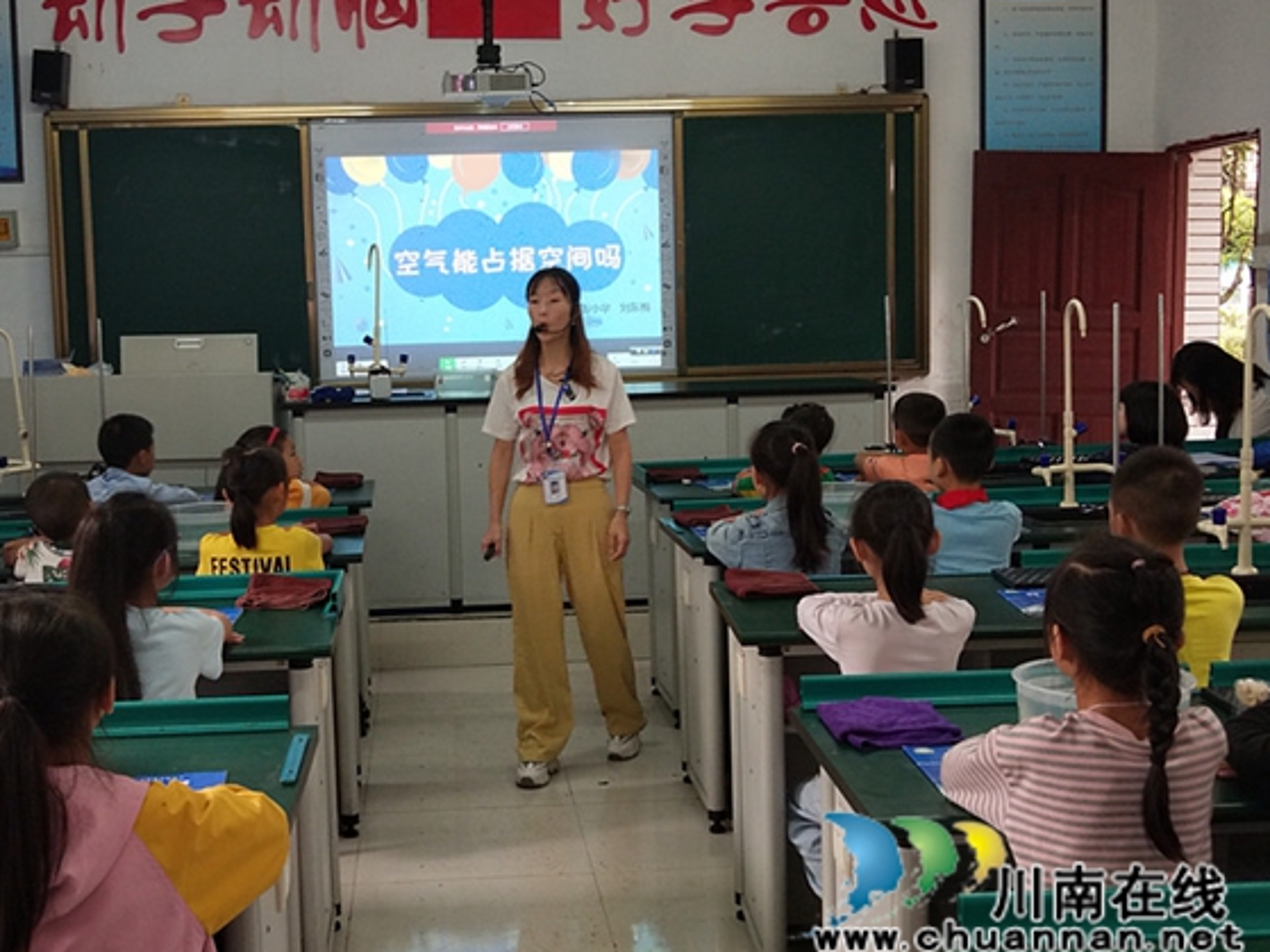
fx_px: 2017
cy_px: 445
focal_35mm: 55
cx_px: 559
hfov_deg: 34.9
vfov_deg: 26.5
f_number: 1.8
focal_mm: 3.95
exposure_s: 1/50
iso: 164
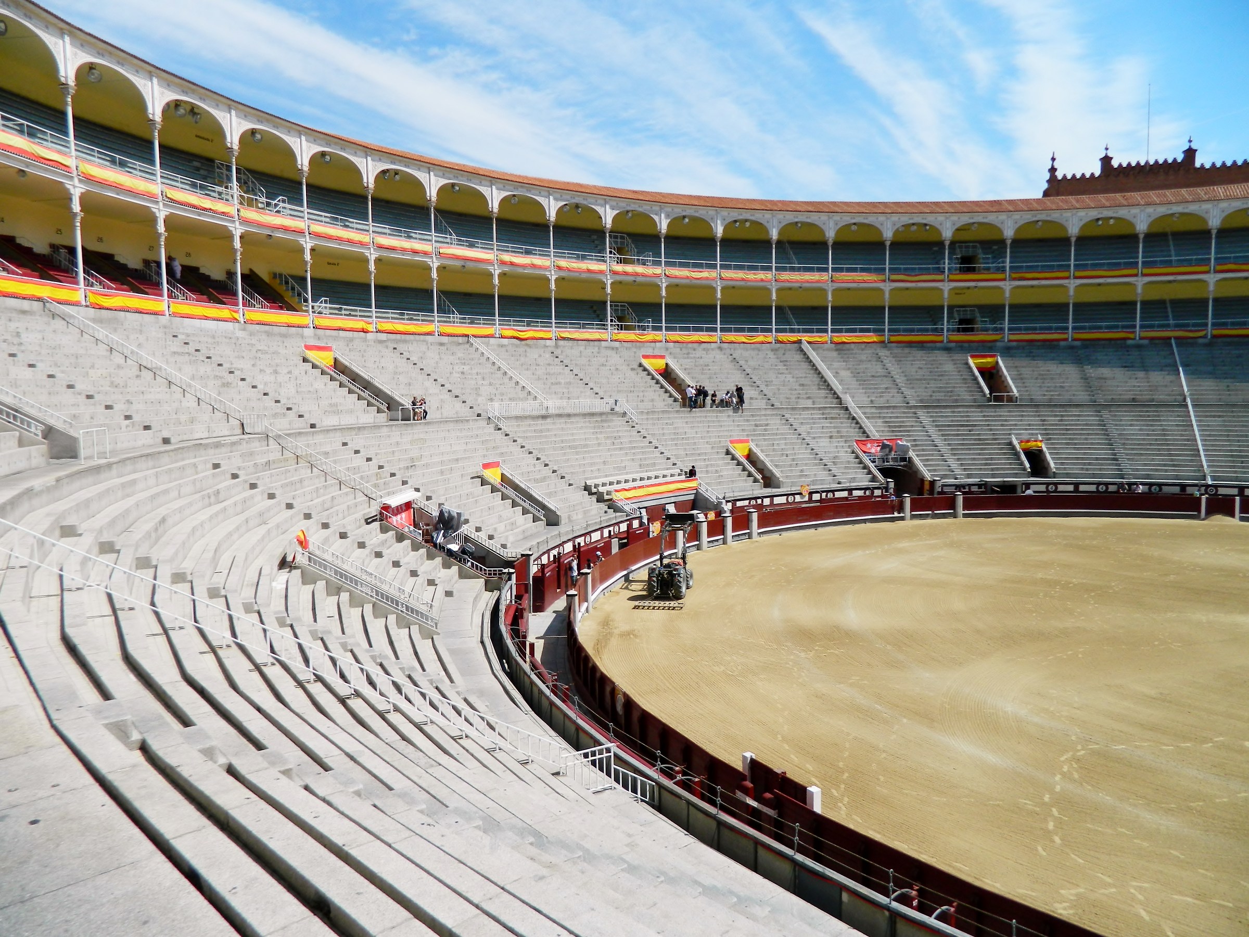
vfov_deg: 54.9
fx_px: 902
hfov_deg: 69.4
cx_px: 624
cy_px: 468
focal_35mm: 25
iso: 80
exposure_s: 1/200
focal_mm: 4.5
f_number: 8.7
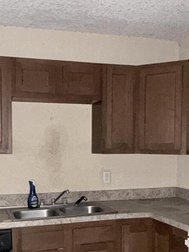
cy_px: 173
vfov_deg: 39.8
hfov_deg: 30.8
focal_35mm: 47
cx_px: 71
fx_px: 342
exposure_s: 1/16
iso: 640
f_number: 2.2
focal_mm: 2.22
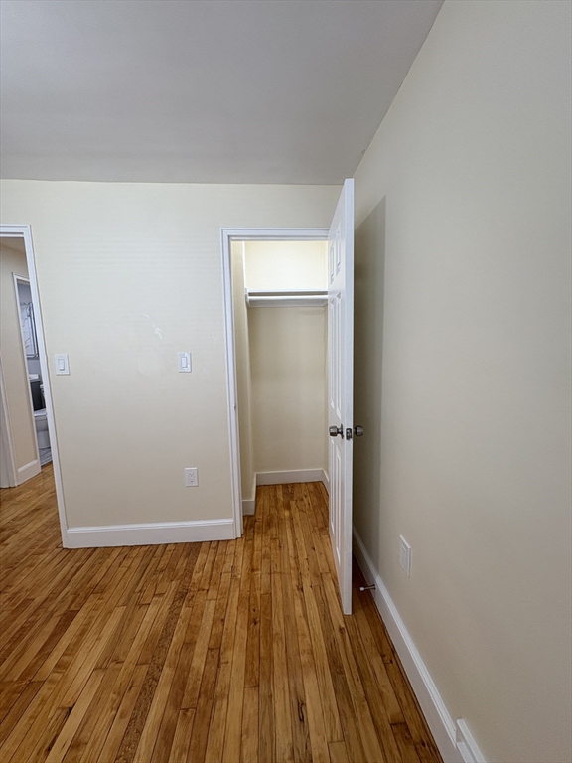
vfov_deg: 102.1
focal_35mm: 14
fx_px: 308
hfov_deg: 85.7
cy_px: 382
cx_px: 286
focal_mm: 2.22
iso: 125
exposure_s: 1/120
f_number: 2.2
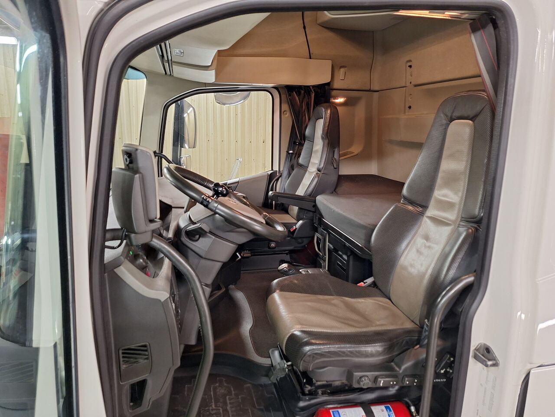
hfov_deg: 73.9
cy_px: 208
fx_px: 369
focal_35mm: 23
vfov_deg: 58.9
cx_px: 278
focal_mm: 5.54
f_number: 1.8
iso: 200
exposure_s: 1/50
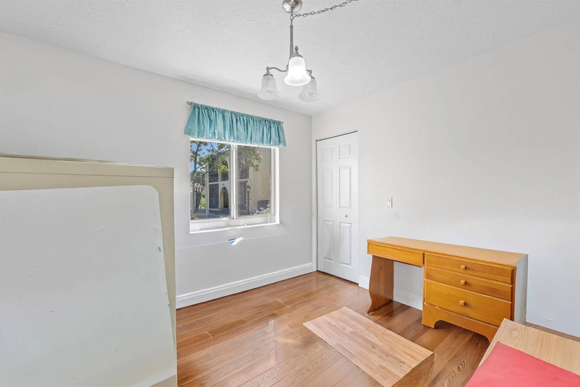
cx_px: 290
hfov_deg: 102.3
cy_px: 194
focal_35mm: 14
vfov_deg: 79.2
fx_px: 234
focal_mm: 14.5
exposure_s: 1/125
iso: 400
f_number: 8
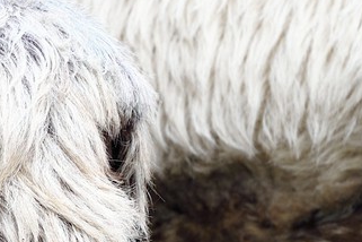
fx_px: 10015
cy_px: 227
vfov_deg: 1.4
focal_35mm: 996
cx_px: -520
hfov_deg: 2.1
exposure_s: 1/250
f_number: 4.5
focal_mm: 200
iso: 400
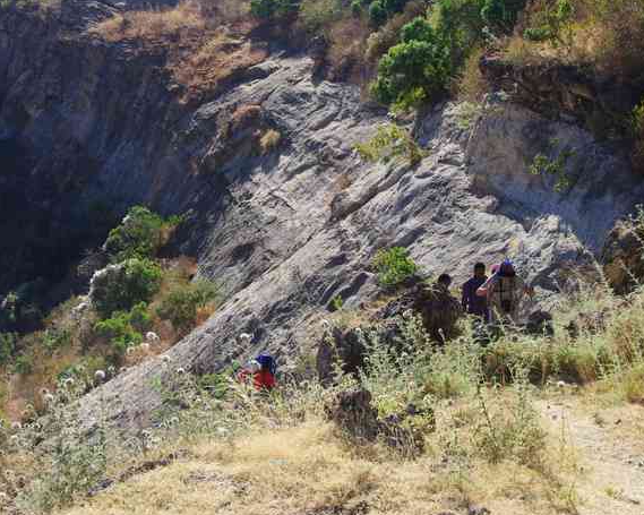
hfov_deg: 32.9
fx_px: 1088
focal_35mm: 57
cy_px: 153
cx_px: 273
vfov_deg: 26.4
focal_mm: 23.1
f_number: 10
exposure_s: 1/50
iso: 200
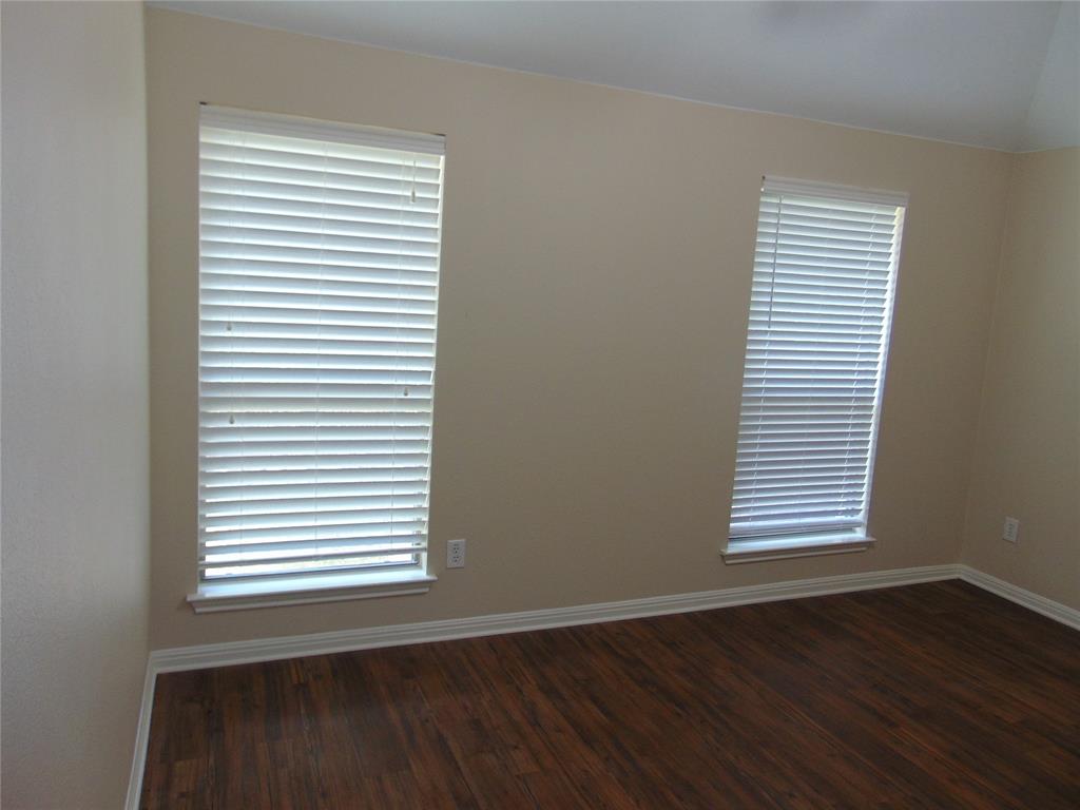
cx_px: 540
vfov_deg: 54.9
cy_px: 405
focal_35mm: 25
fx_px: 780
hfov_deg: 69.4
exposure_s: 1/30
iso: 100
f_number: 3
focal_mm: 4.5
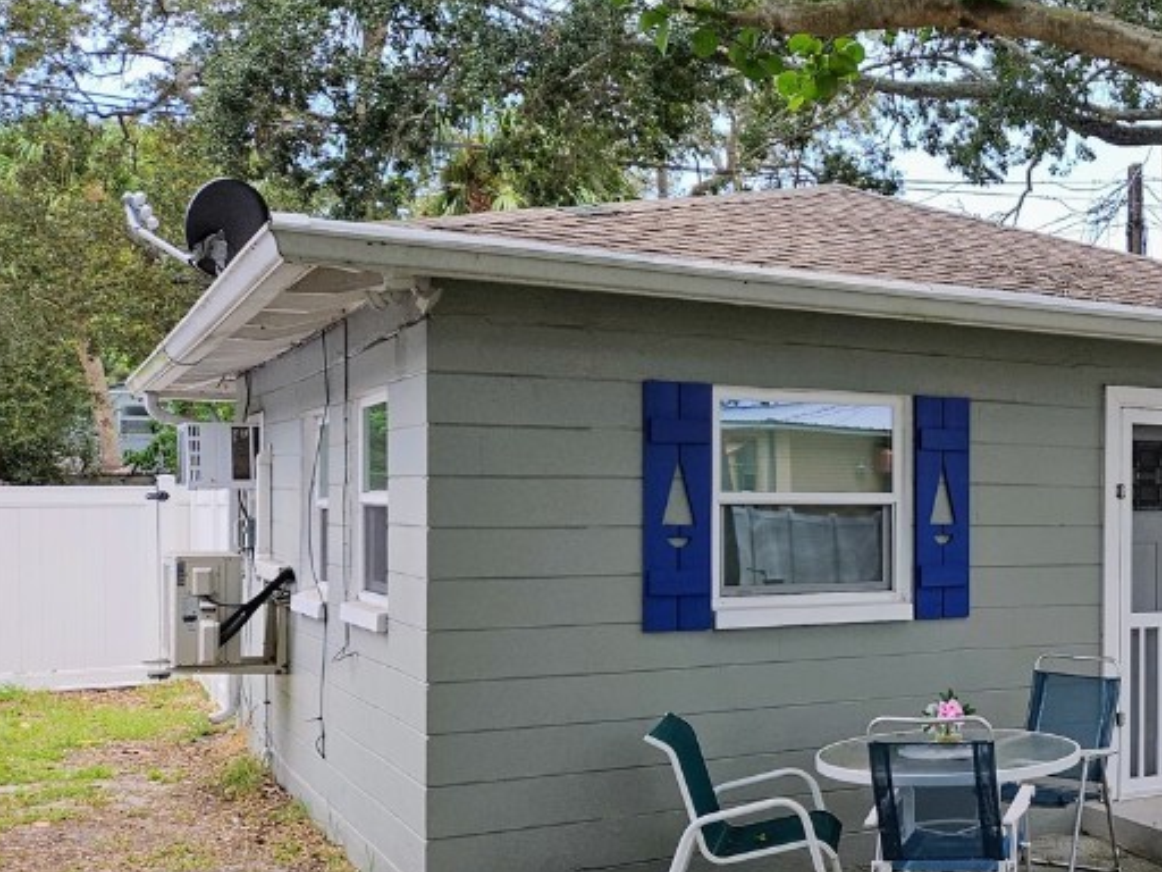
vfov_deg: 31.5
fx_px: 1544
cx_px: 1146
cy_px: 493
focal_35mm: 46
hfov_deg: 37.2
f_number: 1.8
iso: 25
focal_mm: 5.4
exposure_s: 1/484
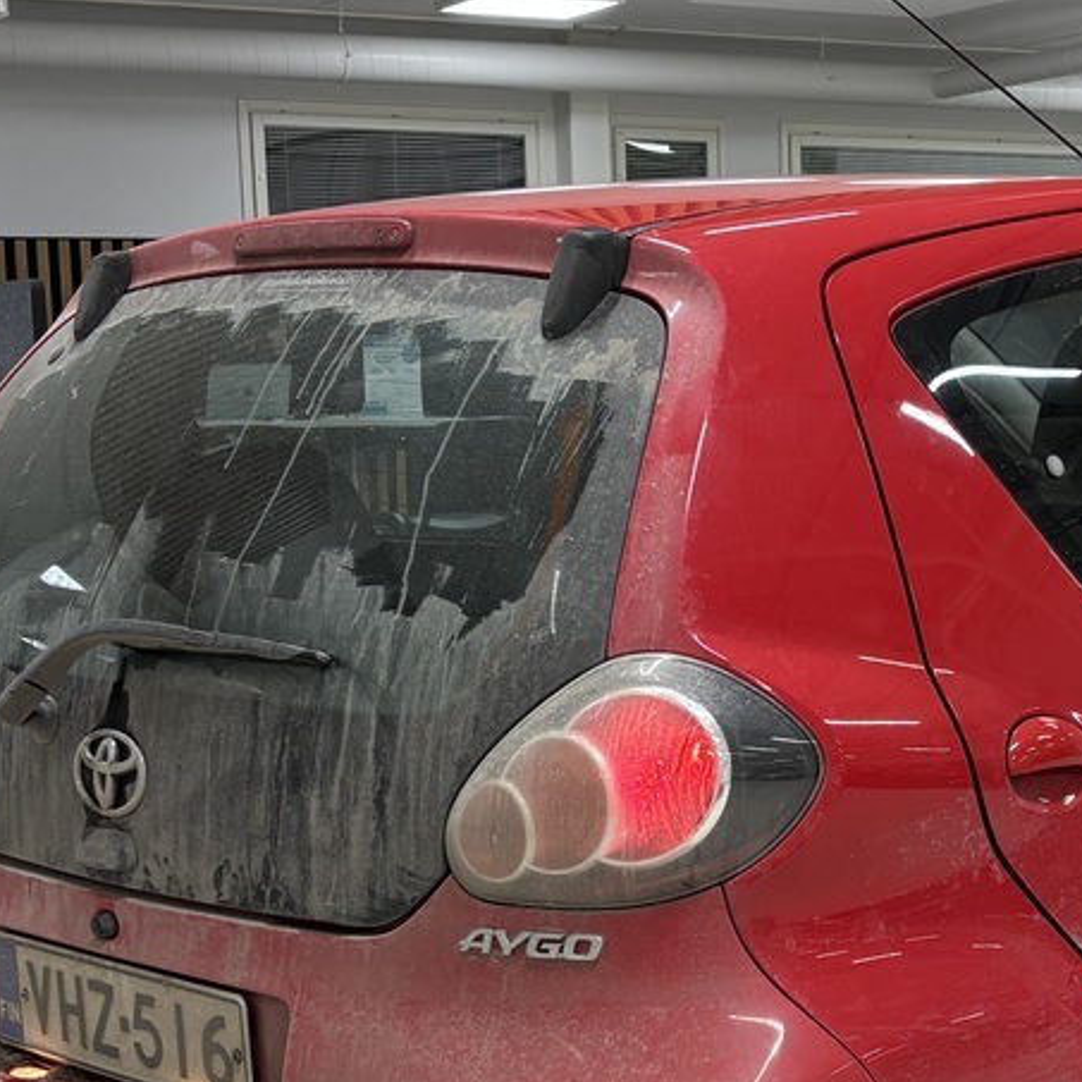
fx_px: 2582
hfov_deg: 23.2
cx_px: 927
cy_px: 771
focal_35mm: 73
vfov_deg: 23.5
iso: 125
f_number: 1.6
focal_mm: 5.96
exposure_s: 1/99
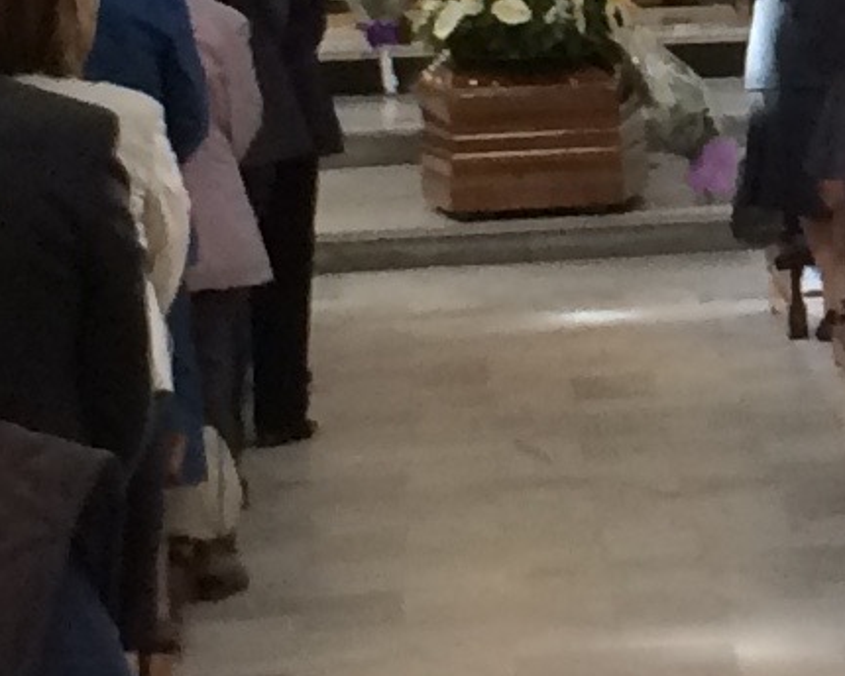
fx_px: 5377
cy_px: -185
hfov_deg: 8.8
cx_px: 1271
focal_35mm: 215
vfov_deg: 7.1
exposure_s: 1/33
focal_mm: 4.15
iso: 64
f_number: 2.2
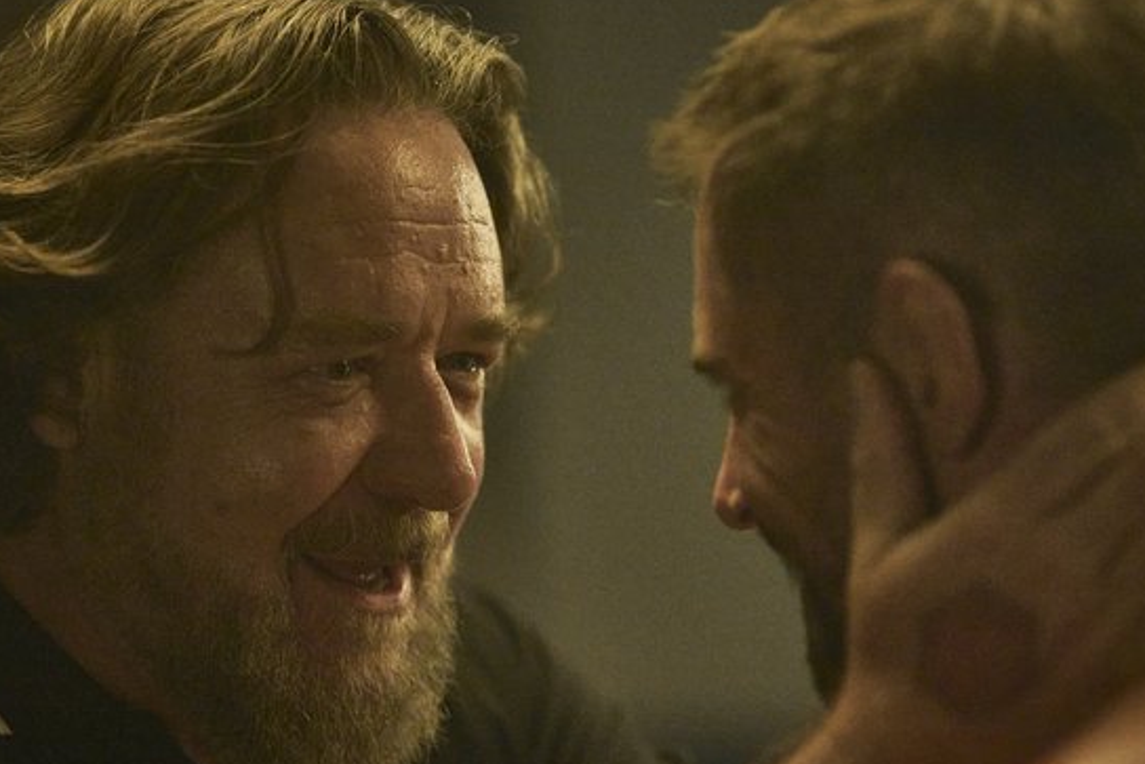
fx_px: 6394
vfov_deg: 6.8
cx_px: 598
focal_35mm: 201
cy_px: 471
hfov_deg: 10.2
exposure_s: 1/640
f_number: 2
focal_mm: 135
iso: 4000
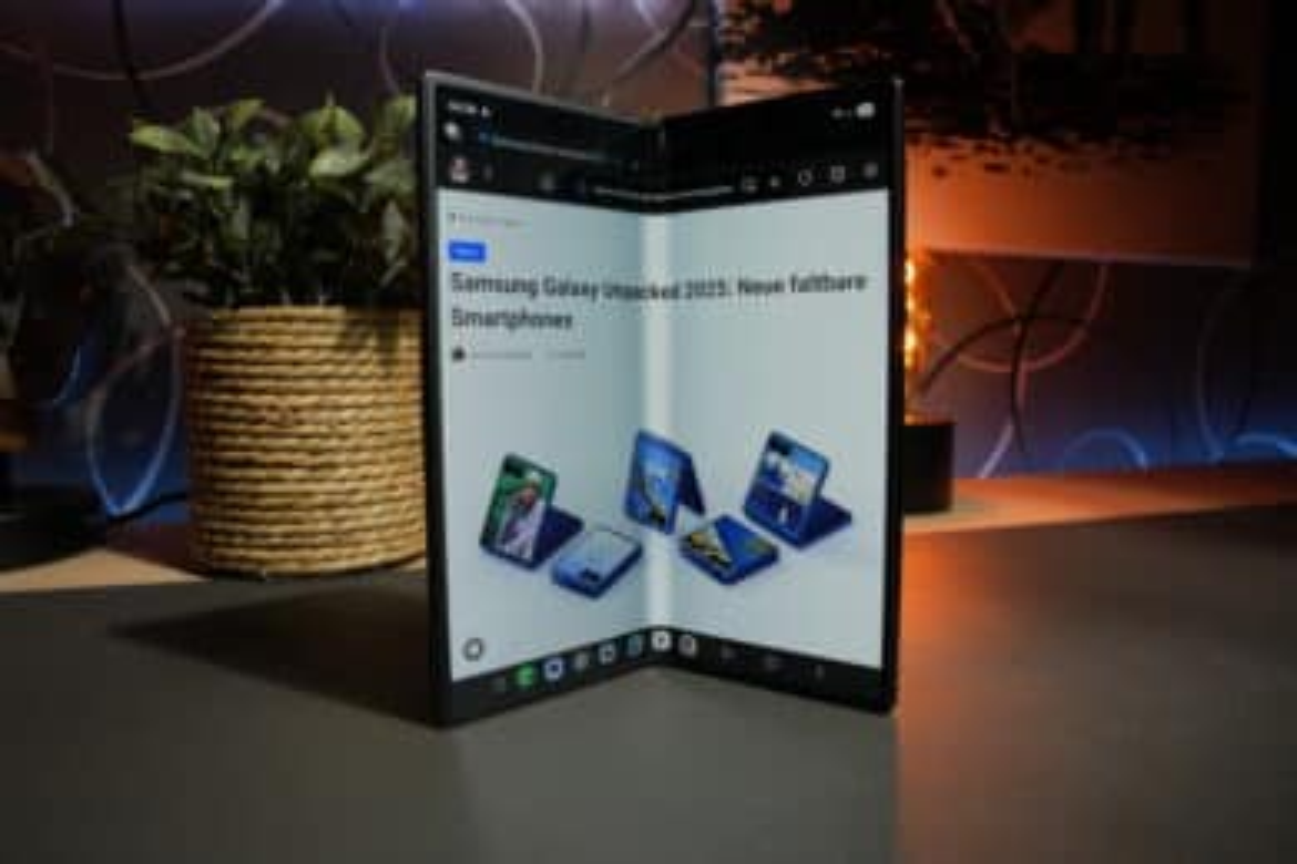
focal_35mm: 24
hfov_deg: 73.7
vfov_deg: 53.1
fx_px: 865
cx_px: 648
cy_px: 432
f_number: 9
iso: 250
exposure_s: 1/30
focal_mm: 24
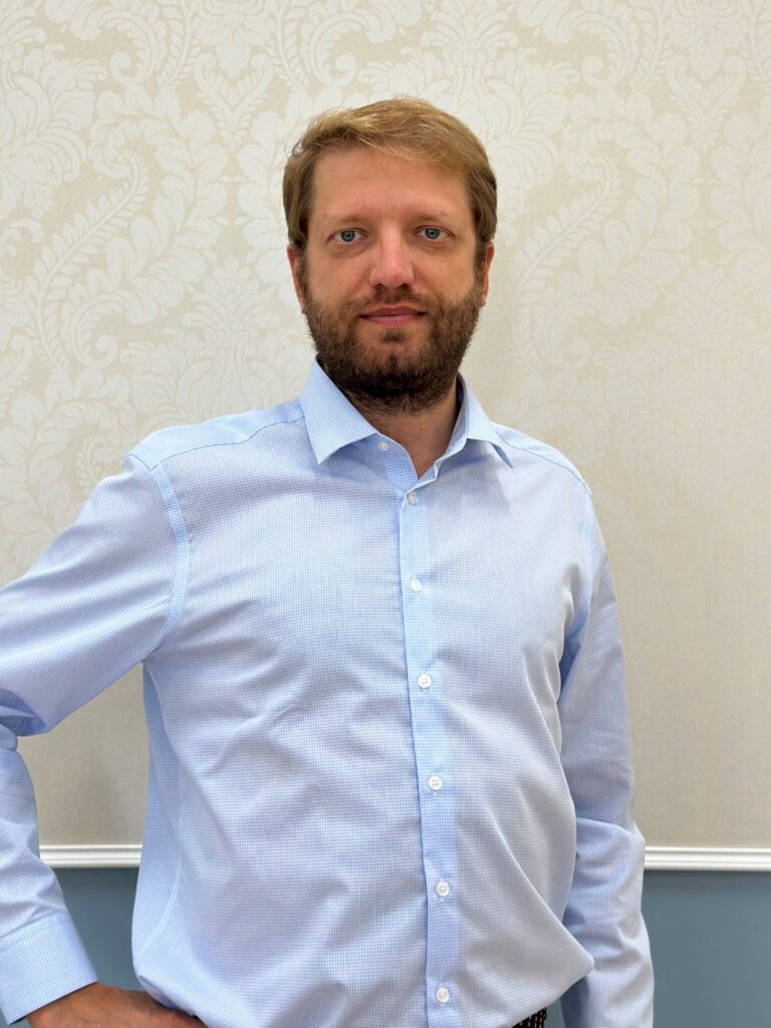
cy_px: 514
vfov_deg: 39.7
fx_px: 1425
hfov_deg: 30.3
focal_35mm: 48
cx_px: 386
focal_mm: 6.86
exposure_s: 1/121
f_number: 1.78
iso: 80
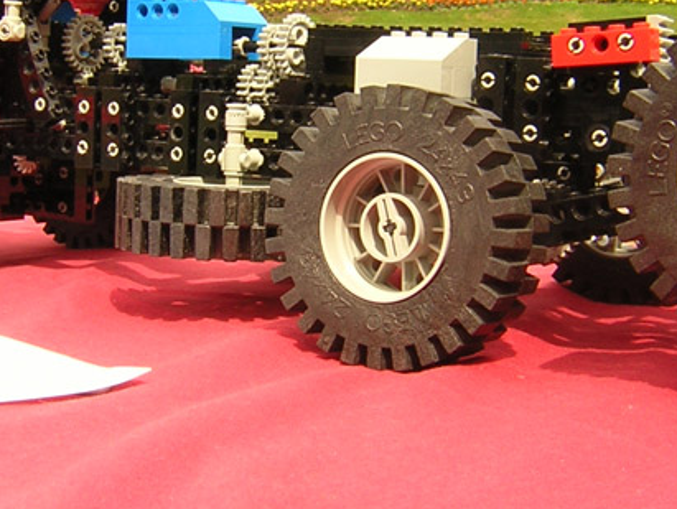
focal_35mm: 70
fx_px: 1370
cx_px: 329
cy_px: 150
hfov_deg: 27.8
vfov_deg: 20.9
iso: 100
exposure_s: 1/214
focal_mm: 4.7
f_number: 5.2
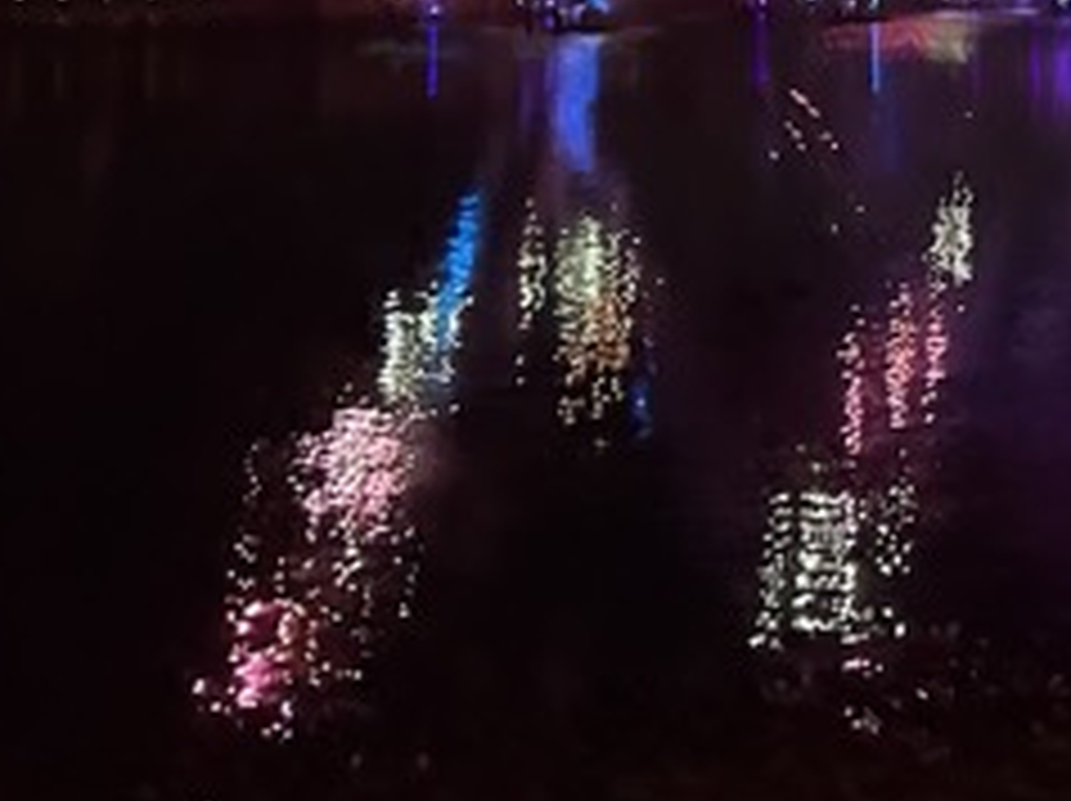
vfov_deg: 19.3
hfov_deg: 25.0
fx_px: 2164
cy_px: -261
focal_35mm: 70
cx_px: 1300
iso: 640
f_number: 1.5
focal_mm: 5.7
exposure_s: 1/40
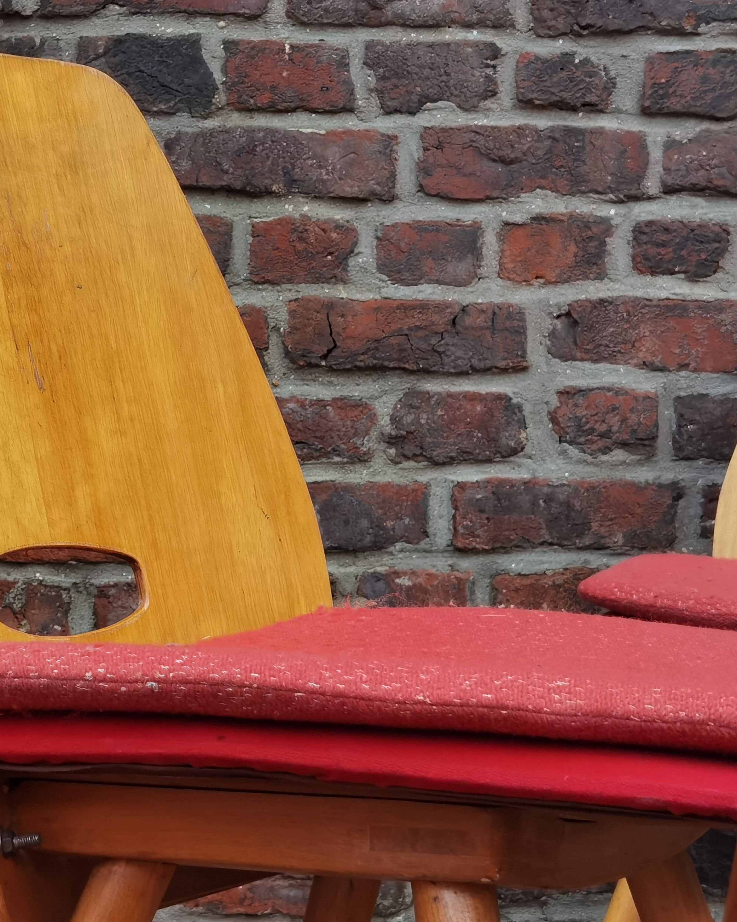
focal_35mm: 97
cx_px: 150
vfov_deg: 19.8
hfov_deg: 15.8
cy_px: 461
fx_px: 2645
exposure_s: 1/273
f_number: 1.9
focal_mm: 6.71
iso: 50
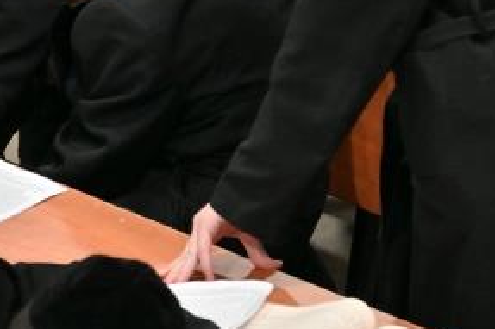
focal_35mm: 750
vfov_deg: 1.8
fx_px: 10306
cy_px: -148
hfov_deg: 2.8
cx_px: 76
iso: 250
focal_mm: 140
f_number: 2.8
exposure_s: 1/125
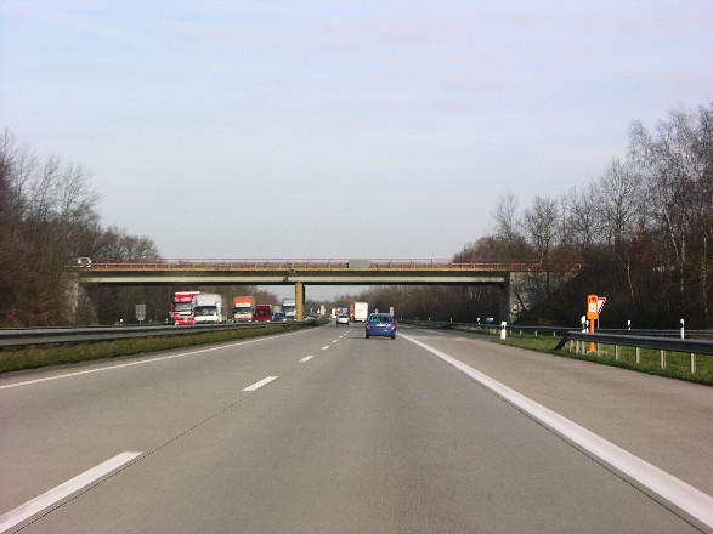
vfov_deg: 16.8
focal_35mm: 88
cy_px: 267
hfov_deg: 22.3
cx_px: 356
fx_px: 1812
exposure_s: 1/173
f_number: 5.6
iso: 50
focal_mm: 22.3
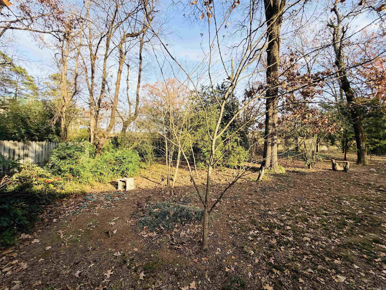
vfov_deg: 85.7
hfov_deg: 102.1
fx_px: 156
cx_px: 193
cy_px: 145
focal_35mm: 14
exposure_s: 1/502
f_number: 2.2
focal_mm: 2.22
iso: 50
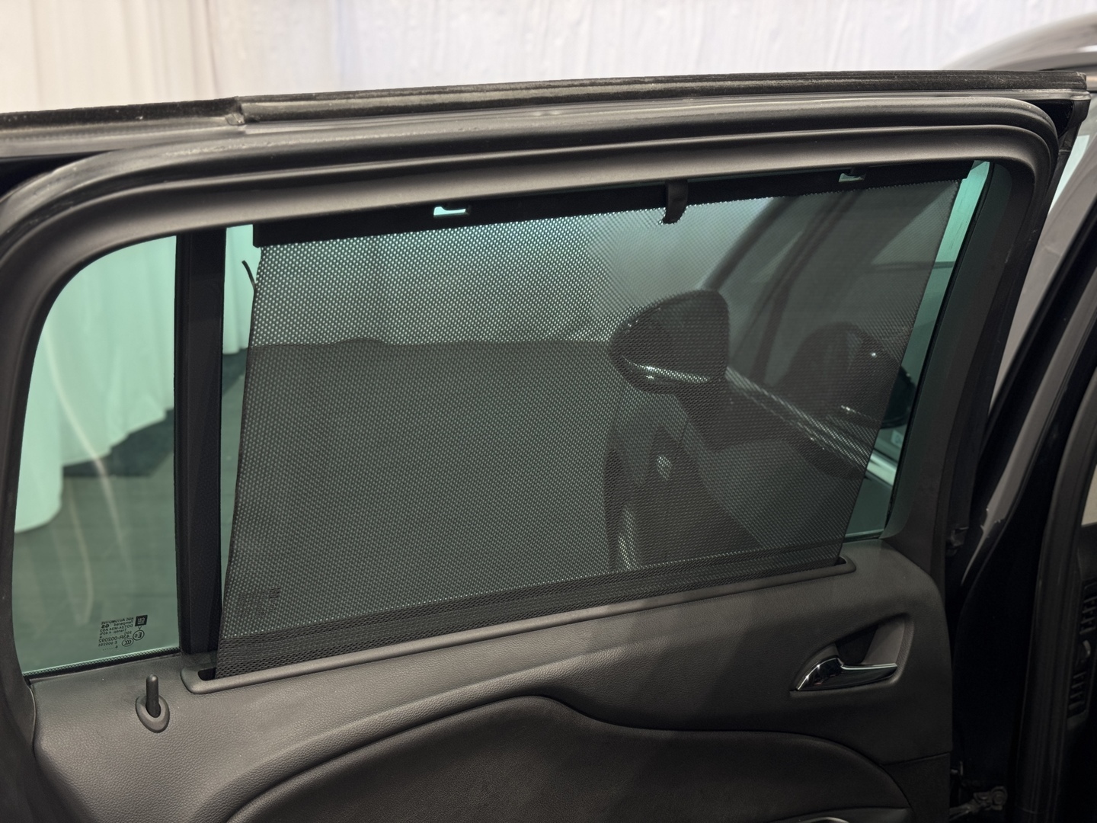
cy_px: 412
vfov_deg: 30.3
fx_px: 1521
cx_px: 548
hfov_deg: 39.7
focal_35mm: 48
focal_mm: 6.76
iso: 64
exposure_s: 1/50
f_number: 1.78
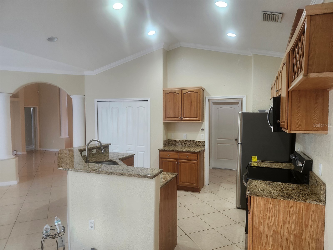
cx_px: 166
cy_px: 125
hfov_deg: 73.9
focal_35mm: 23
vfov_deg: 58.9
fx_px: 221
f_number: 1.8
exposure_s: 1/120
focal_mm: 5.54
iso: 320
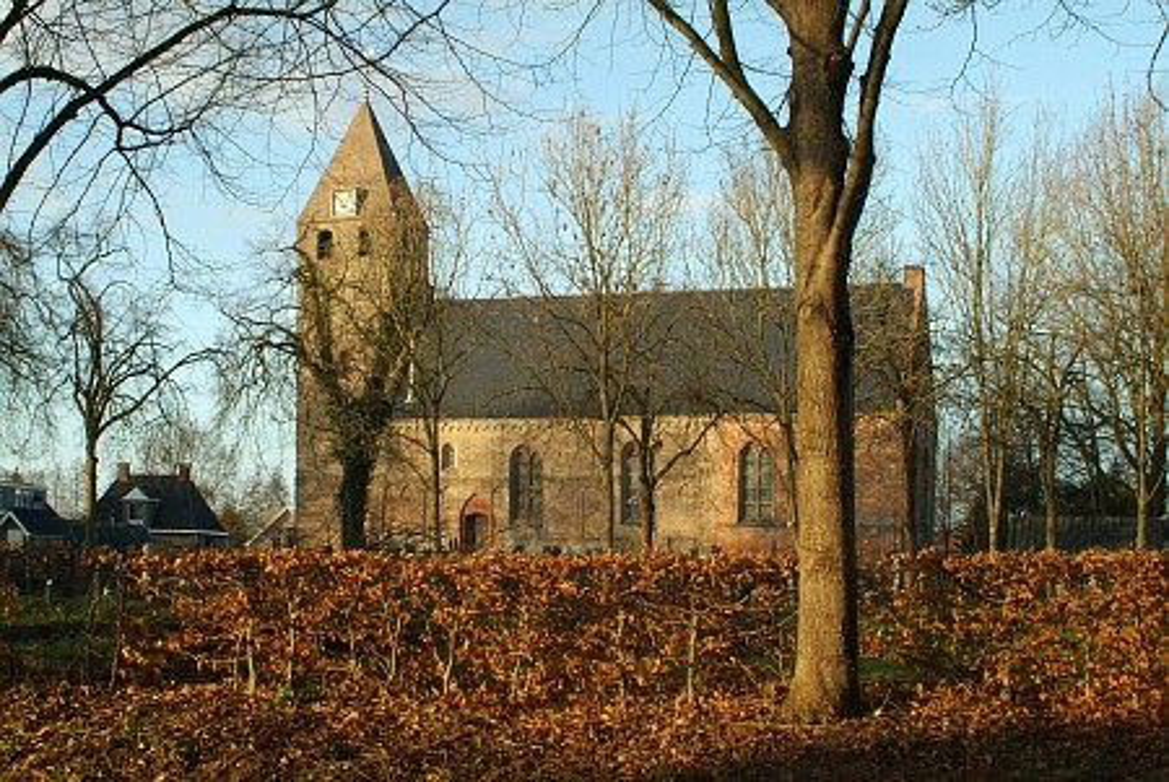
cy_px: 391
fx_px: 1723
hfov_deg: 37.5
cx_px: 584
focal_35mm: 53
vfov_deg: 25.6
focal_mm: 35
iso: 400
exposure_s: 1/180
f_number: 9.5
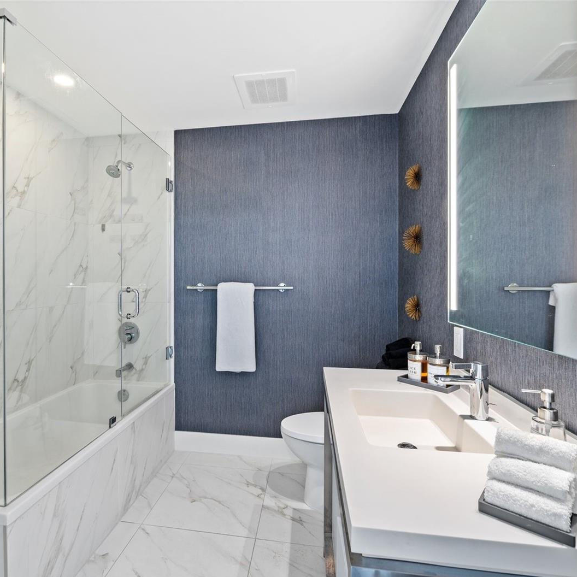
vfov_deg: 80.7
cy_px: 290
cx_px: 239
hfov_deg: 80.0
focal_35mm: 18
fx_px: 339
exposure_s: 1
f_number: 8
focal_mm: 14
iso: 200
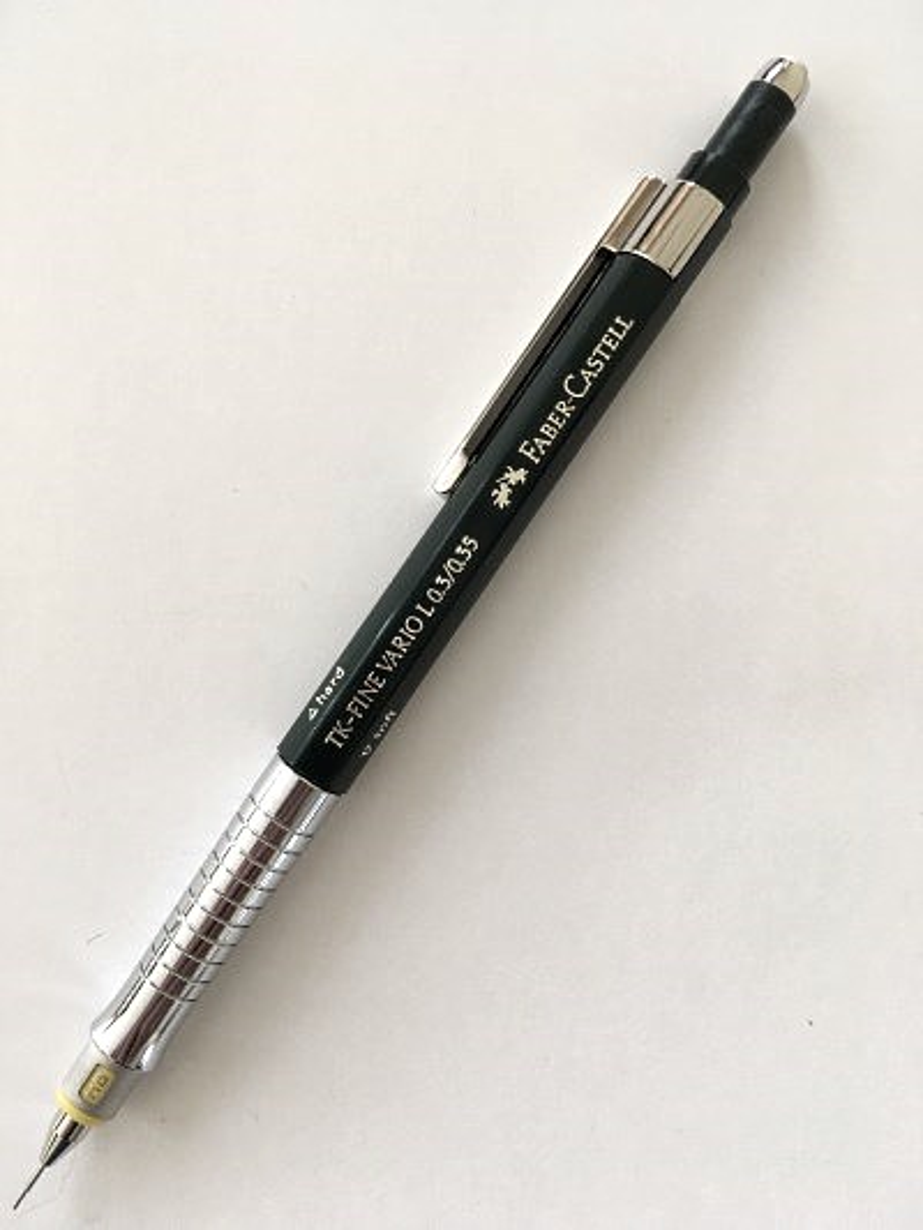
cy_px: 615
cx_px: 462
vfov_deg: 61.6
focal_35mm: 29
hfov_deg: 48.2
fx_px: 1031
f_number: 2.2
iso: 160
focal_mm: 4.15
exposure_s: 1/33
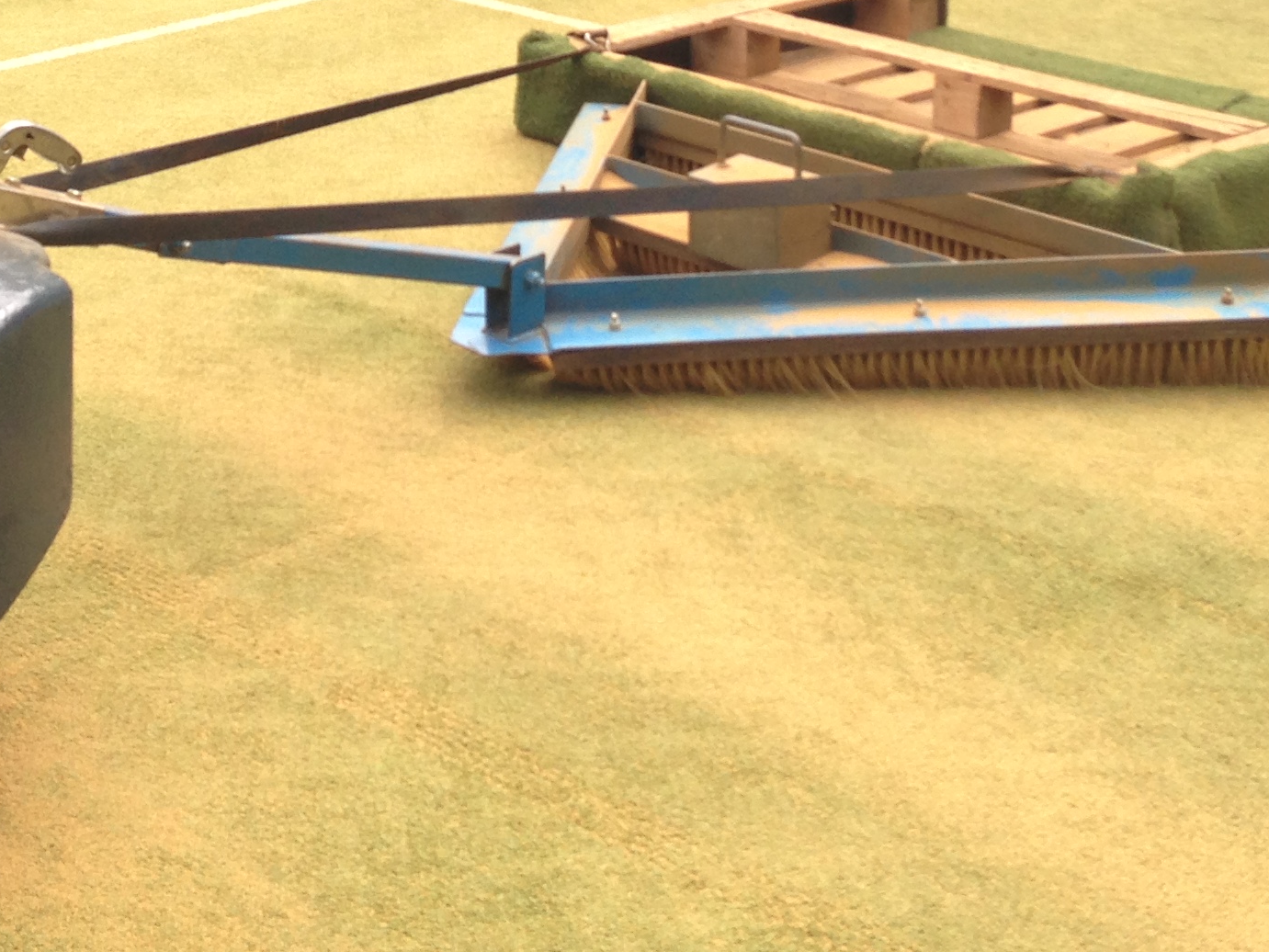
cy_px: -143
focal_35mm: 78
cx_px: 210
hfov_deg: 24.5
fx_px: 2860
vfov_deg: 18.1
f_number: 2.4
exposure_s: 1/450
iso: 50
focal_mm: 4.13
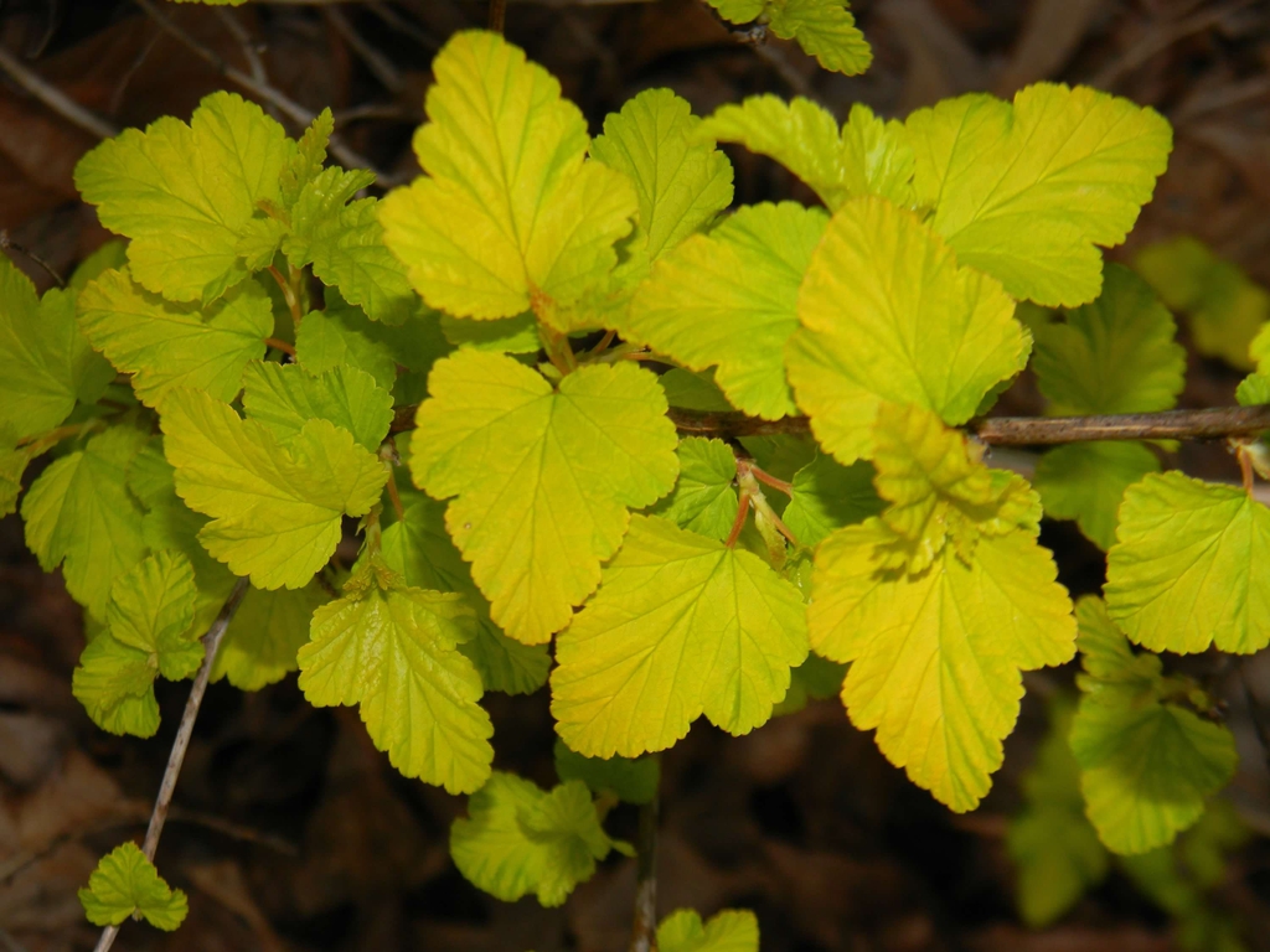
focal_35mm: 62
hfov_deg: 31.2
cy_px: 476
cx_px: 635
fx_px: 2275
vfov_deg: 23.7
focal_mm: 15.1
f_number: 9
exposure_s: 1/69.1
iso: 80
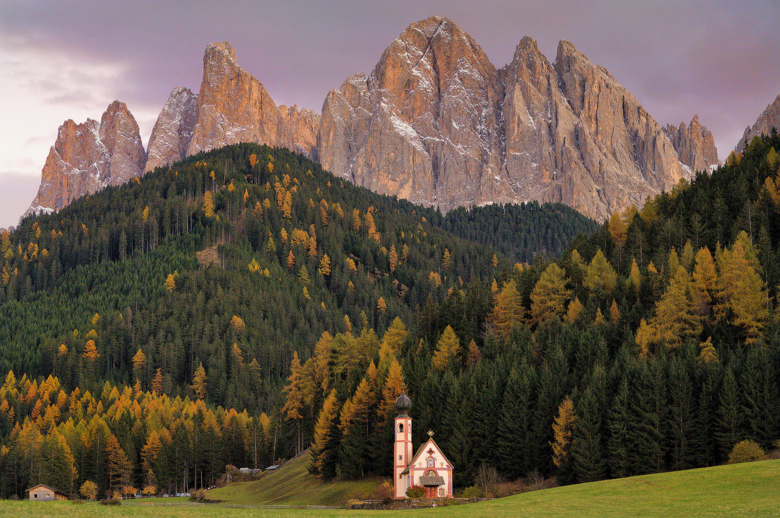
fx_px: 1839
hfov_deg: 23.9
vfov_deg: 16.0
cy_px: 259
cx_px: 390
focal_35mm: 85
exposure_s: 1/50
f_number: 4.5
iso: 1600
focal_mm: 85
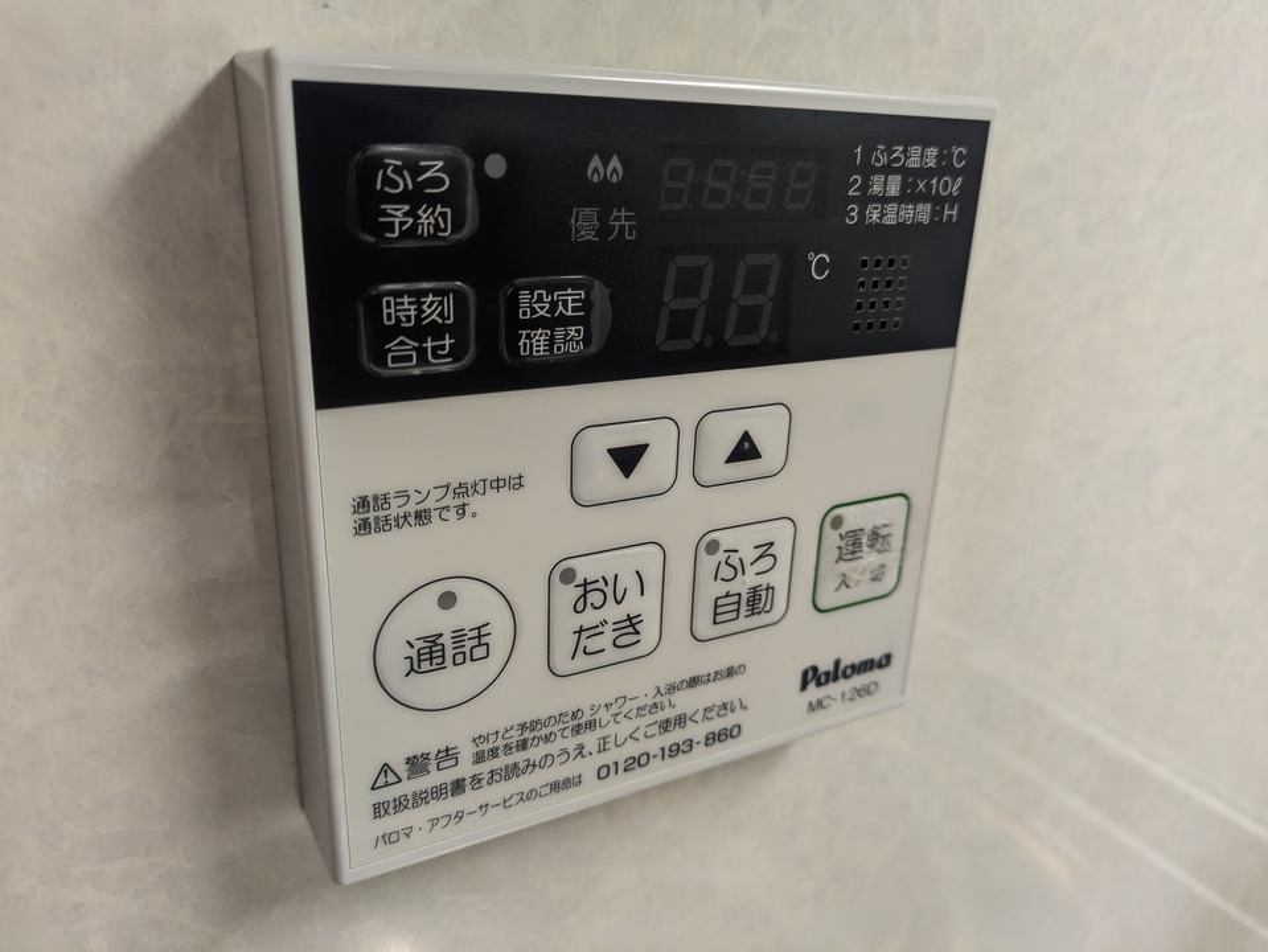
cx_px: 634
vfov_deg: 54.9
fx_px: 916
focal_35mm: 25
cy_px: 476
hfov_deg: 69.4
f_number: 1.89
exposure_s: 1/60
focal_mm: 5.43
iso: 221
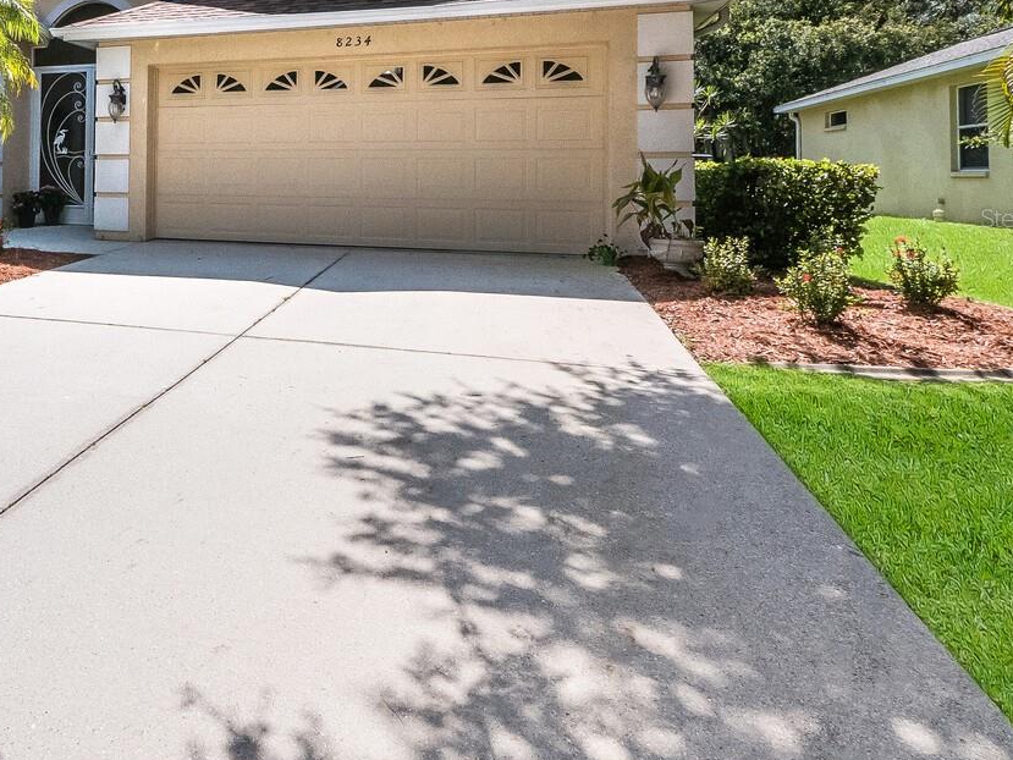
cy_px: 217
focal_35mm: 27
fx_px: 790
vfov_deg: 49.9
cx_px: 119
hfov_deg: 57.1
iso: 400
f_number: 8
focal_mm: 7
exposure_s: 1/1250
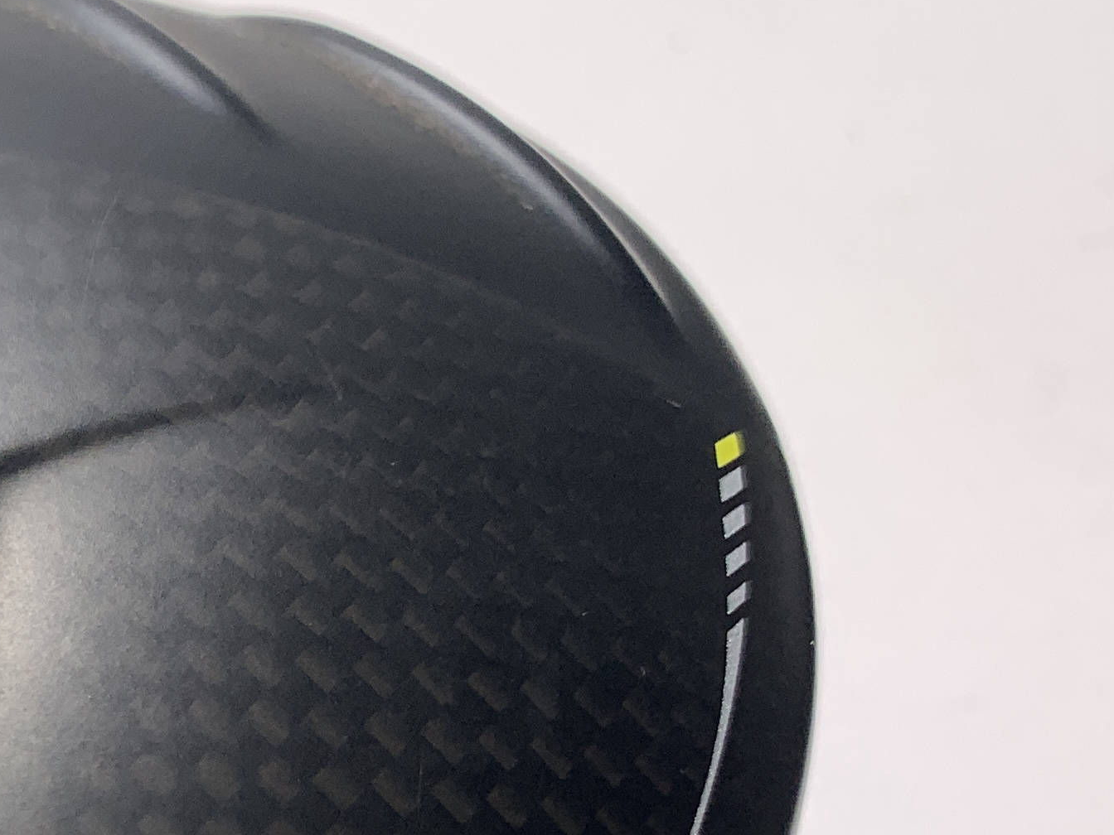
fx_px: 2510
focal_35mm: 78
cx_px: -435
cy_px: 948
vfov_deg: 18.1
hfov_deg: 21.8
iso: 25
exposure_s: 1/283
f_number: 1.8
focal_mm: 4.25
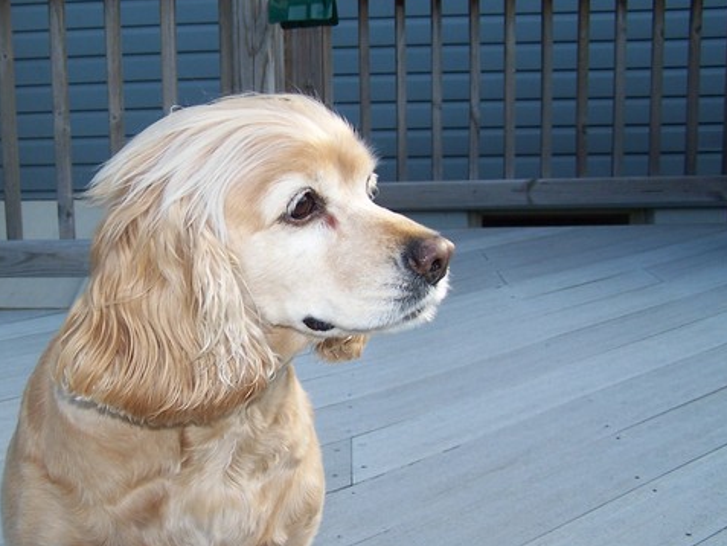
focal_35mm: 51
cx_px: 255
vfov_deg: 28.6
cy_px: 293
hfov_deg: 37.2
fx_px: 1071
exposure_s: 1/350
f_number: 2.8
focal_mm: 6.3
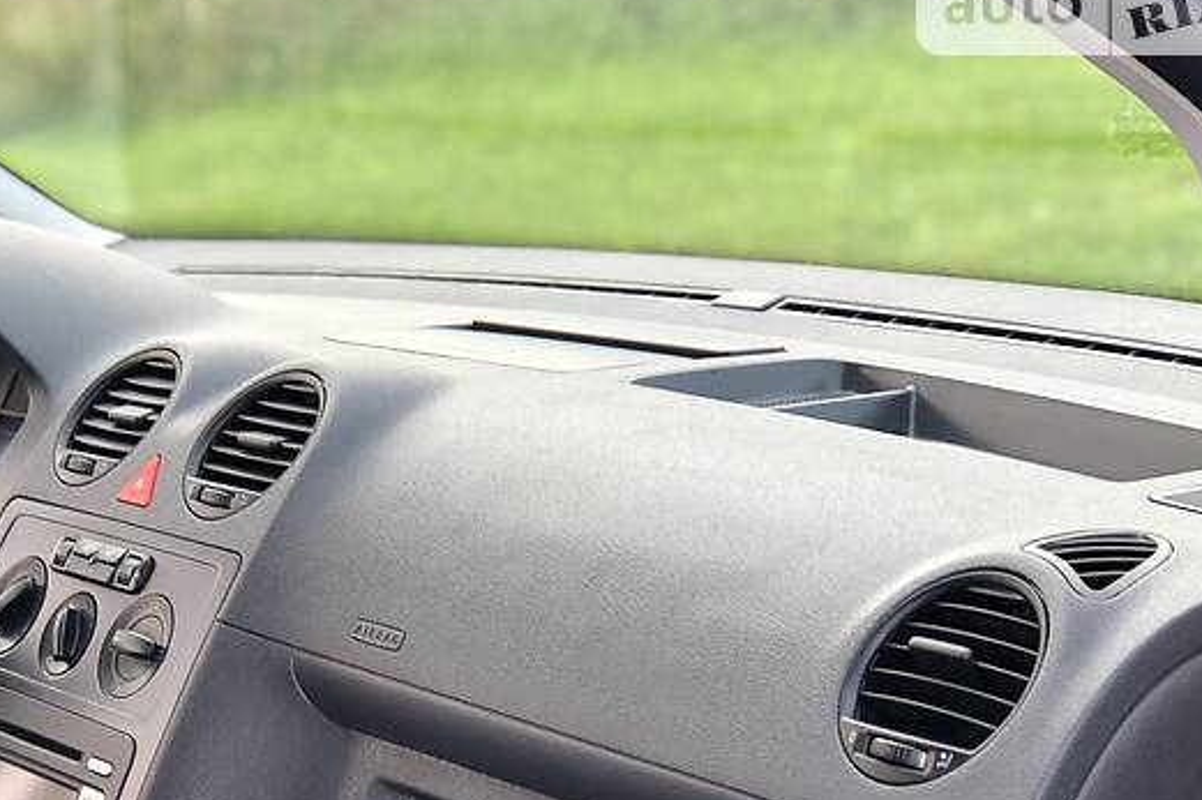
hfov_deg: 22.3
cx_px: 360
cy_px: 620
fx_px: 3037
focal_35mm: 91
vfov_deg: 14.9
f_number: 2.8
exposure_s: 1/60
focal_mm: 6.6
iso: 32
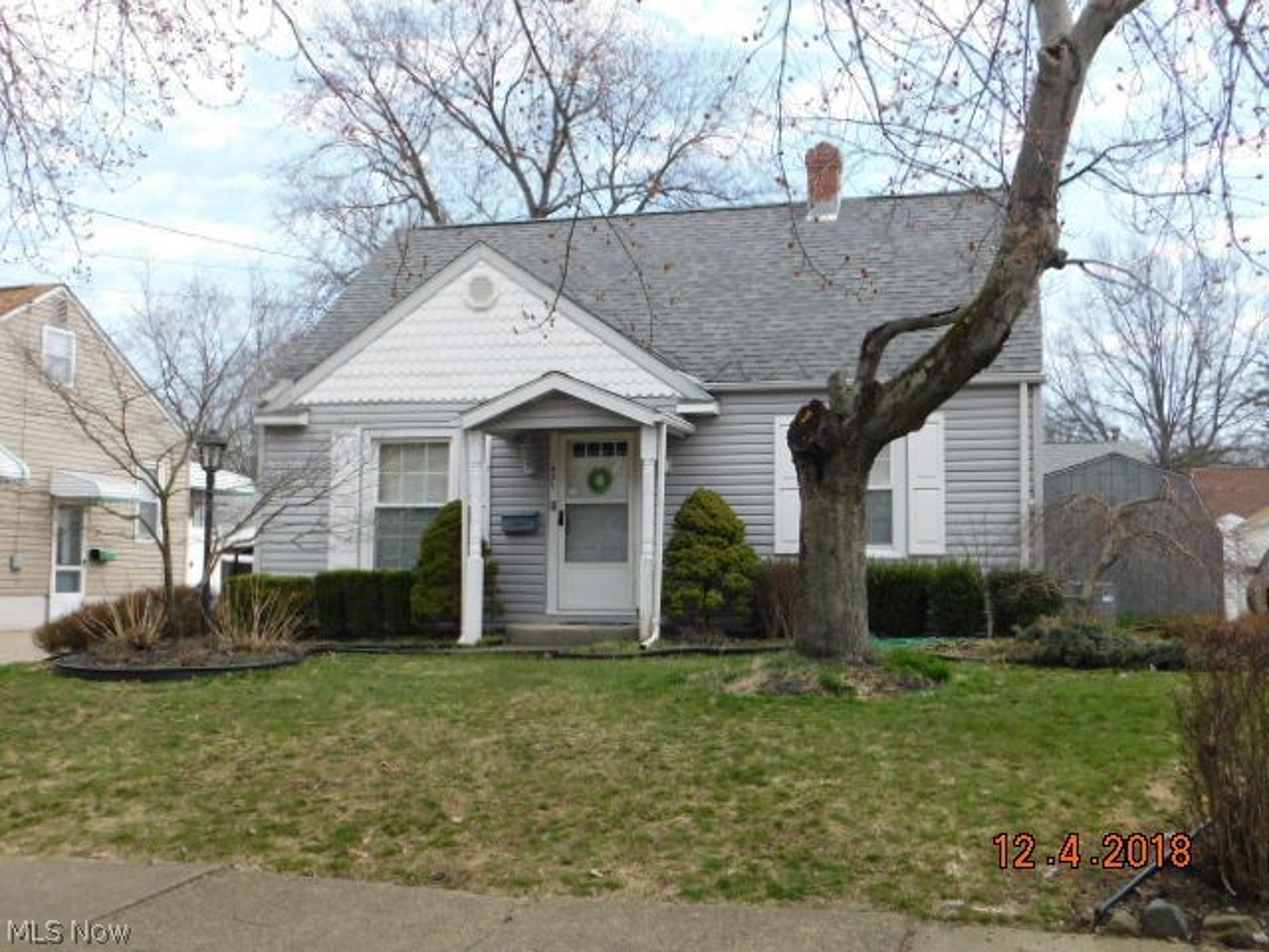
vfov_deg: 39.7
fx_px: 1320
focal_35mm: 36
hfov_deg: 51.4
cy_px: 476
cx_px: 634
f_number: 3.5
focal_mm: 6.3
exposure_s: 1/640
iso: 125
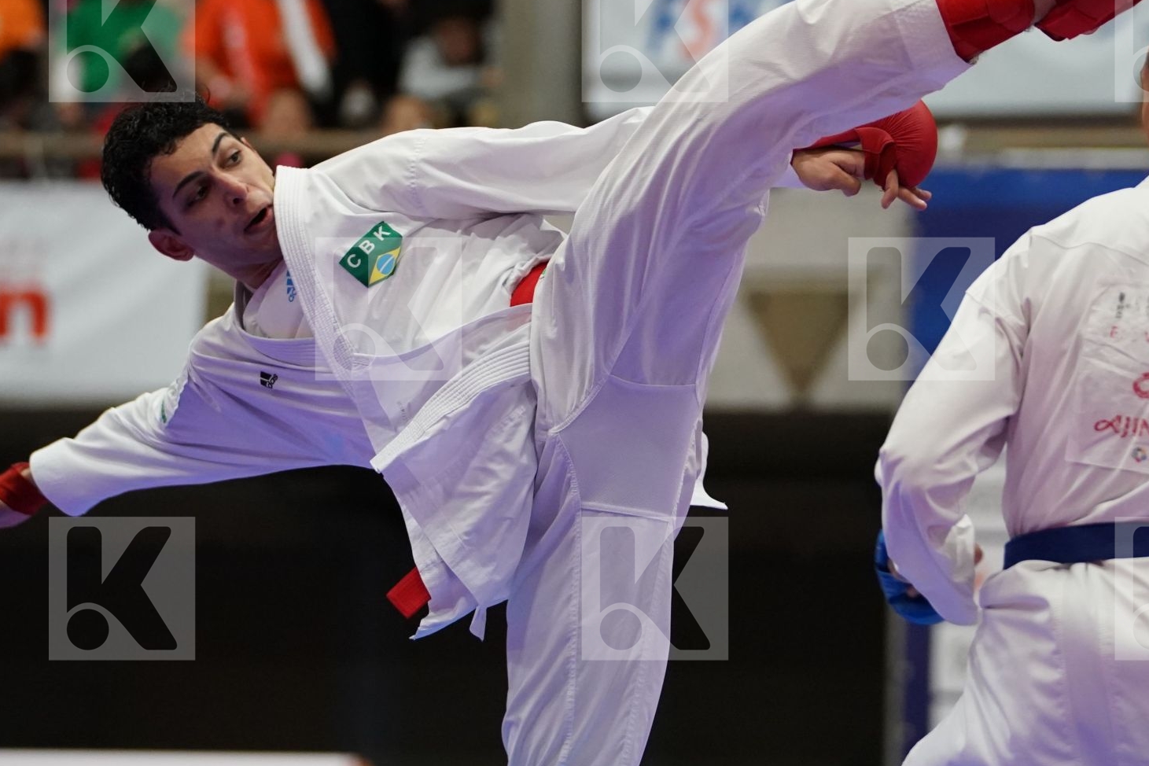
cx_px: 655
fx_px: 7787
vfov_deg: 5.6
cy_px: 309
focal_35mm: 244
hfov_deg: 8.4
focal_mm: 132
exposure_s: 1/1000
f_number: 2.8
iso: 3200
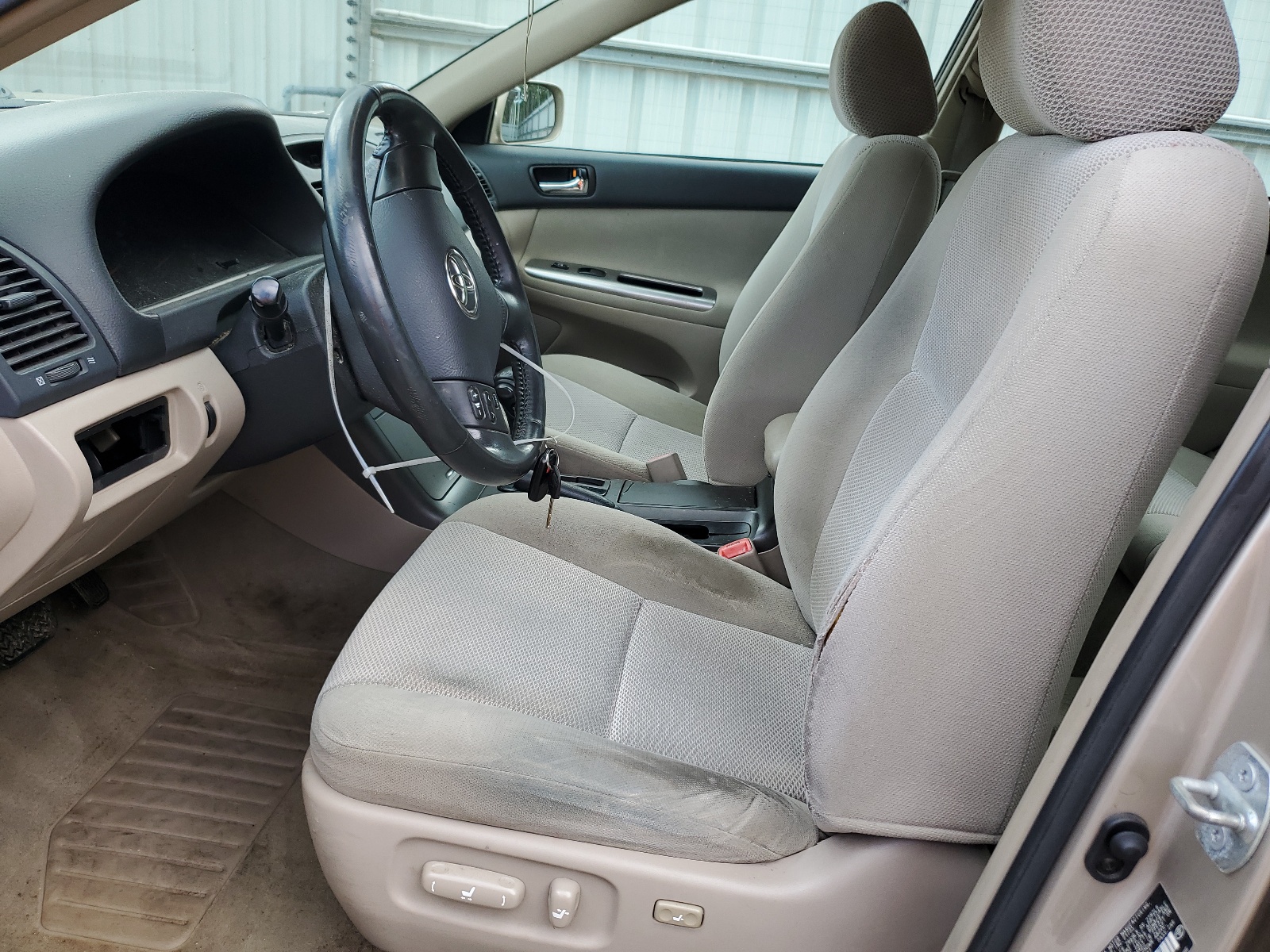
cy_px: 476
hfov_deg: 67.3
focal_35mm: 26
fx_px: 954
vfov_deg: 53.1
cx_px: 635
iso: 50
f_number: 1.5
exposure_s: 1/294
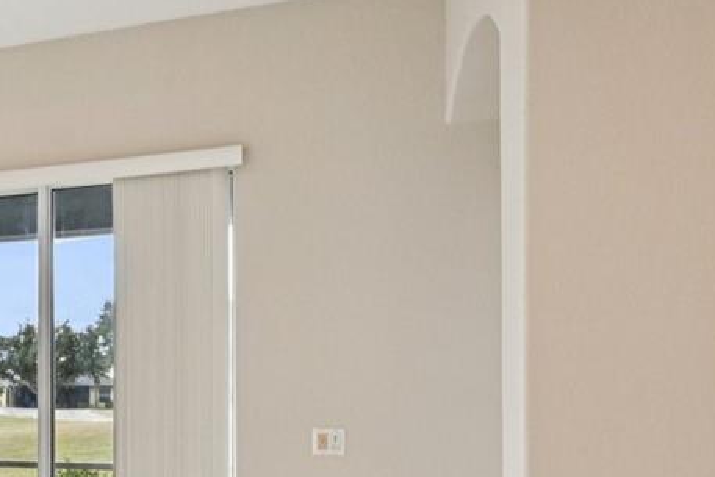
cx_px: -250
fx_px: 973
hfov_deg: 30.3
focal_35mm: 49
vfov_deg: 27.0
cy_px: 377
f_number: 8
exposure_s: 1/125
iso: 400
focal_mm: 14
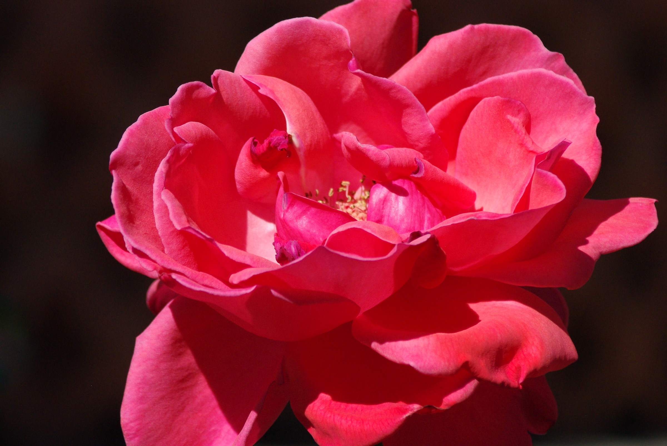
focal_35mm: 315
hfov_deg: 6.5
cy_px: 223
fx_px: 5843
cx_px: 334
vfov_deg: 4.4
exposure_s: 1/1000
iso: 800
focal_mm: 210
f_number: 11
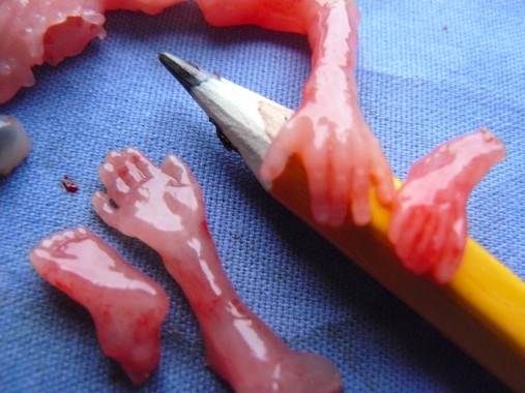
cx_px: 262
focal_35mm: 36
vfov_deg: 39.6
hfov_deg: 51.4
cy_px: 196
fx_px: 546
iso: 400
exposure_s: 1/13
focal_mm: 6
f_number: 2.8
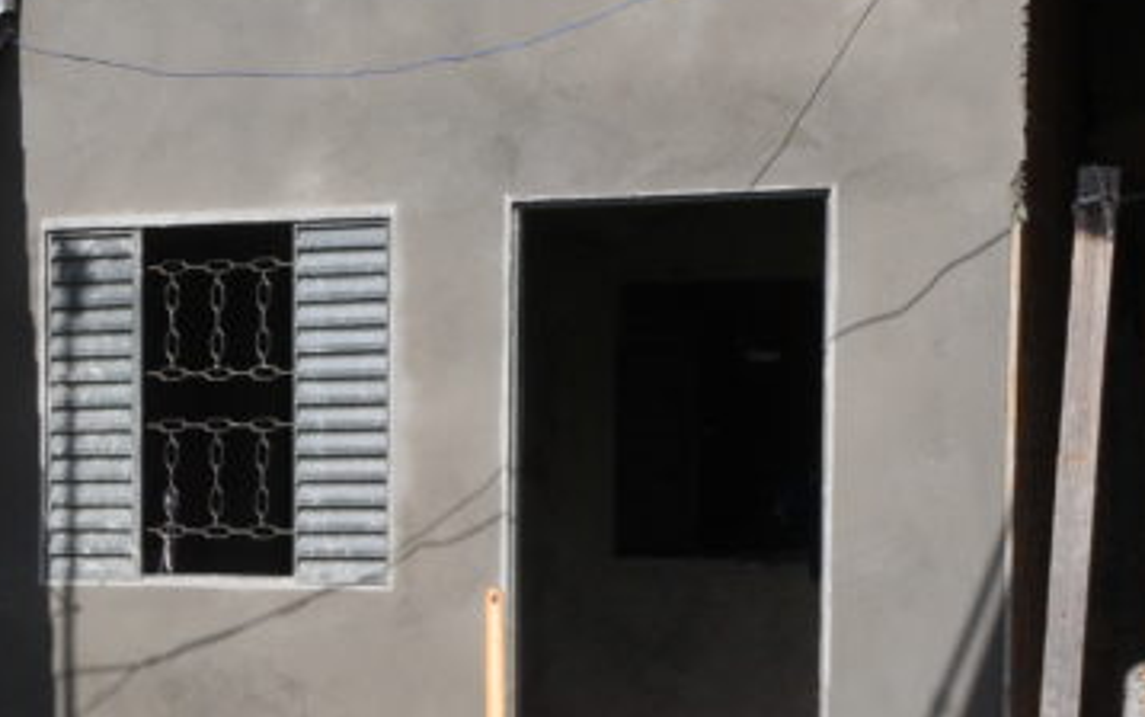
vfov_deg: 13.5
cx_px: -90
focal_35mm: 96
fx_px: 2997
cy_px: 656
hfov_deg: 20.7
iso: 400
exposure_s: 1/400
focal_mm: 22
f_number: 13
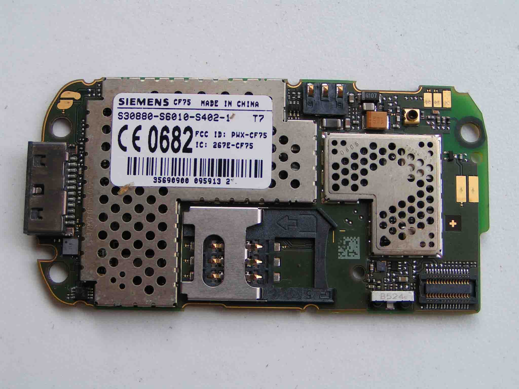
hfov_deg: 30.7
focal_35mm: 63
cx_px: 260
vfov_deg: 23.3
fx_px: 945
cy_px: 194
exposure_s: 1/80
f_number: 3.5
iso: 50
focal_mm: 9.7
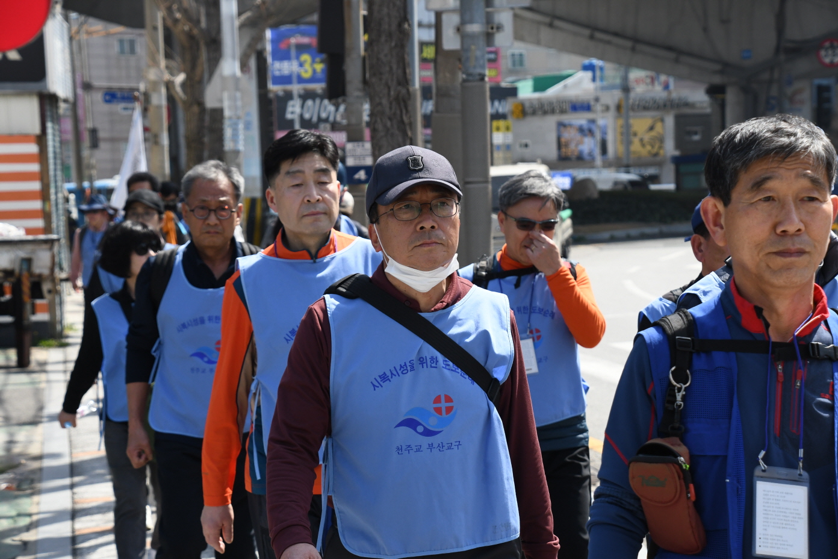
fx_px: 2793
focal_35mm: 120
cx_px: 419
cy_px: 280
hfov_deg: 17.1
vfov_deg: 11.4
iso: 800
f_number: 9
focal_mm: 80
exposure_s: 1/1250
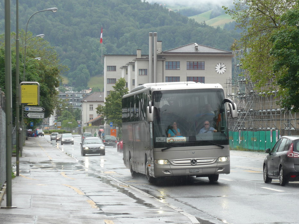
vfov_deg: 9.9
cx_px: 162
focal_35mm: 150
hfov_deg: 13.2
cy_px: 118
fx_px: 1296
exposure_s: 1/160
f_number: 5
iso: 80
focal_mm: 22.9
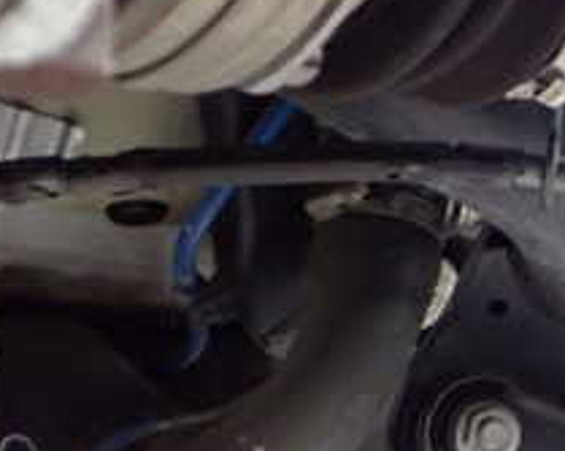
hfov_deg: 21.3
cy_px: 30
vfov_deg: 17.9
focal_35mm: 84
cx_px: 665
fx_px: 1404
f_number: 2.3
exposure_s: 1/30
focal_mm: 5.4
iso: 800
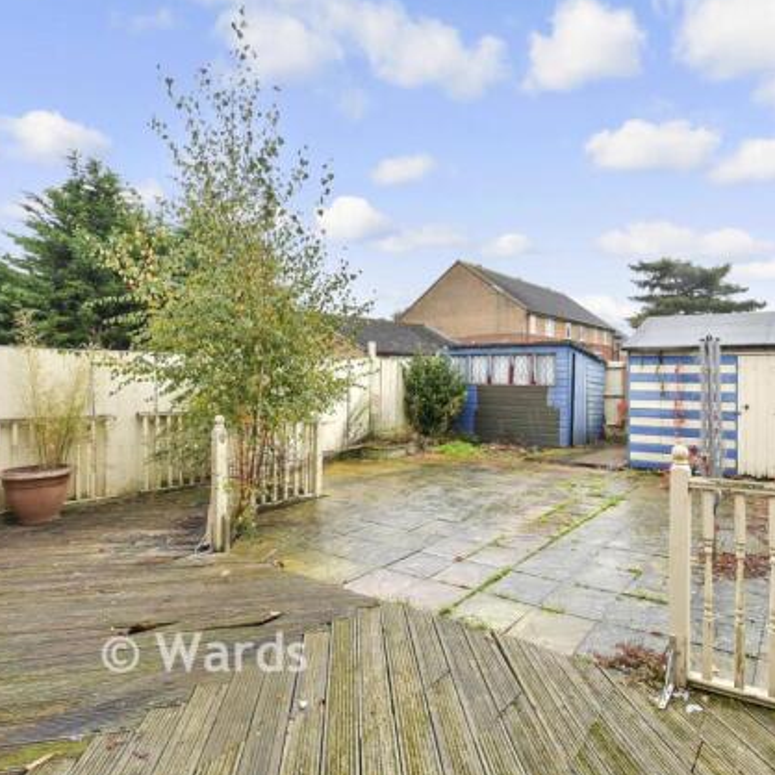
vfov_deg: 74.8
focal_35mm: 20
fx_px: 507
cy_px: 375
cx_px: 496
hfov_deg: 73.2
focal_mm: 10
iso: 200
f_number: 8
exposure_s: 1/100
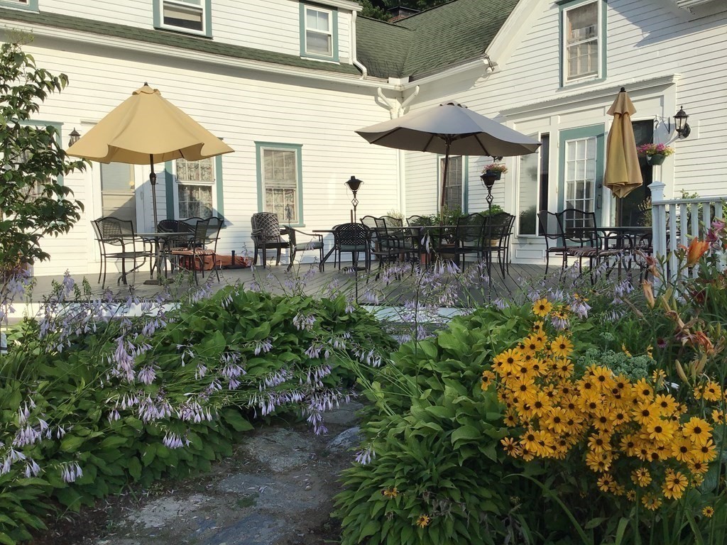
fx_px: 651
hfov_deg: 58.4
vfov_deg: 45.4
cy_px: 272
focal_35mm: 31
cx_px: 364
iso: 25
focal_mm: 3.3
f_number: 2.4
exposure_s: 1/1431
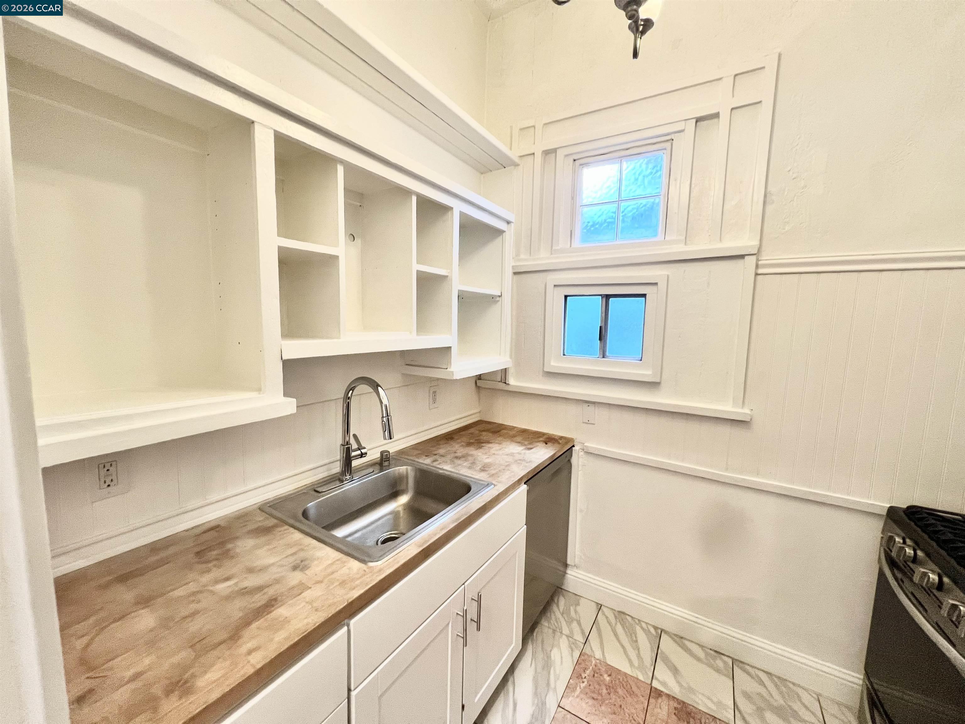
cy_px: 362
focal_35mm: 13
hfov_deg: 106.2
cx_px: 482
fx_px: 362
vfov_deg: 89.9
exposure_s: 1/60
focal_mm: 1.57
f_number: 1.8
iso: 250
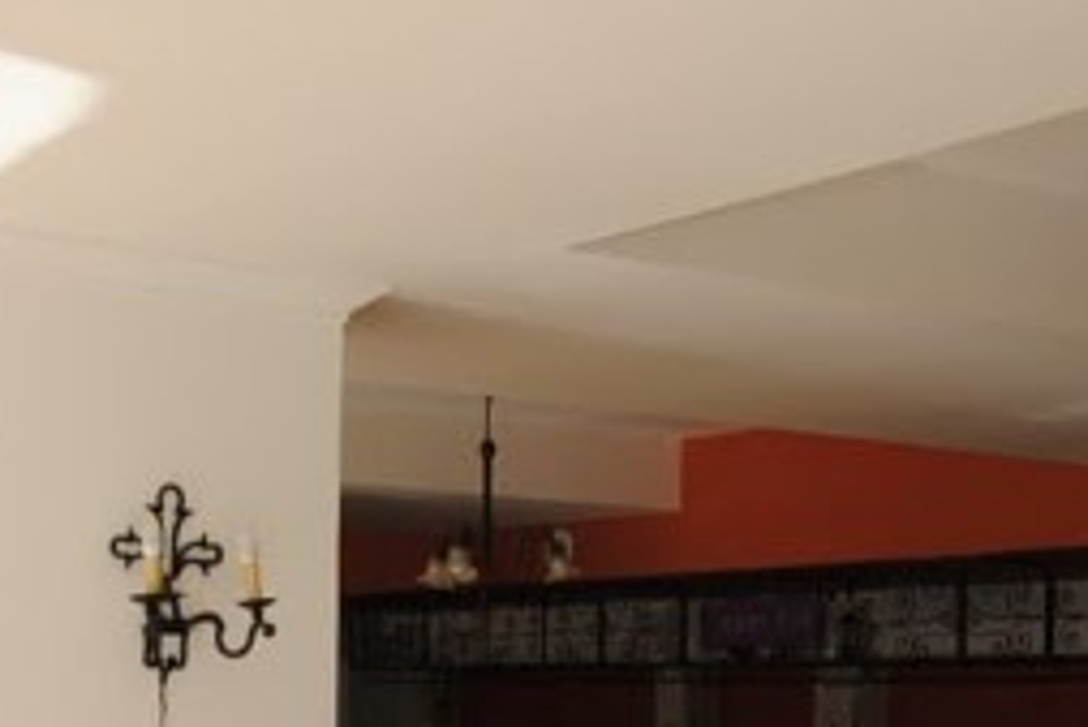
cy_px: 843
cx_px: 338
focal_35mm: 68
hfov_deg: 29.4
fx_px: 2056
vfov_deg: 19.1
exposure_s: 1/125
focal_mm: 10
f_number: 3.5
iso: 100
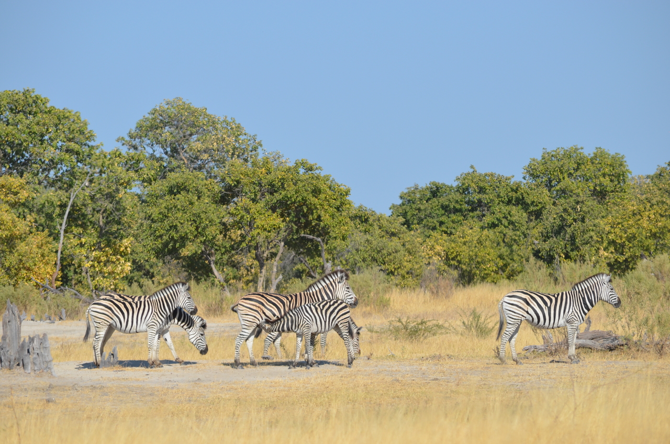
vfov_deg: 4.1
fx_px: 6129
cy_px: 222
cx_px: 335
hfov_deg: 6.3
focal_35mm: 330
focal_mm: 220
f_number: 7.1
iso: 200
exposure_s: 1/800
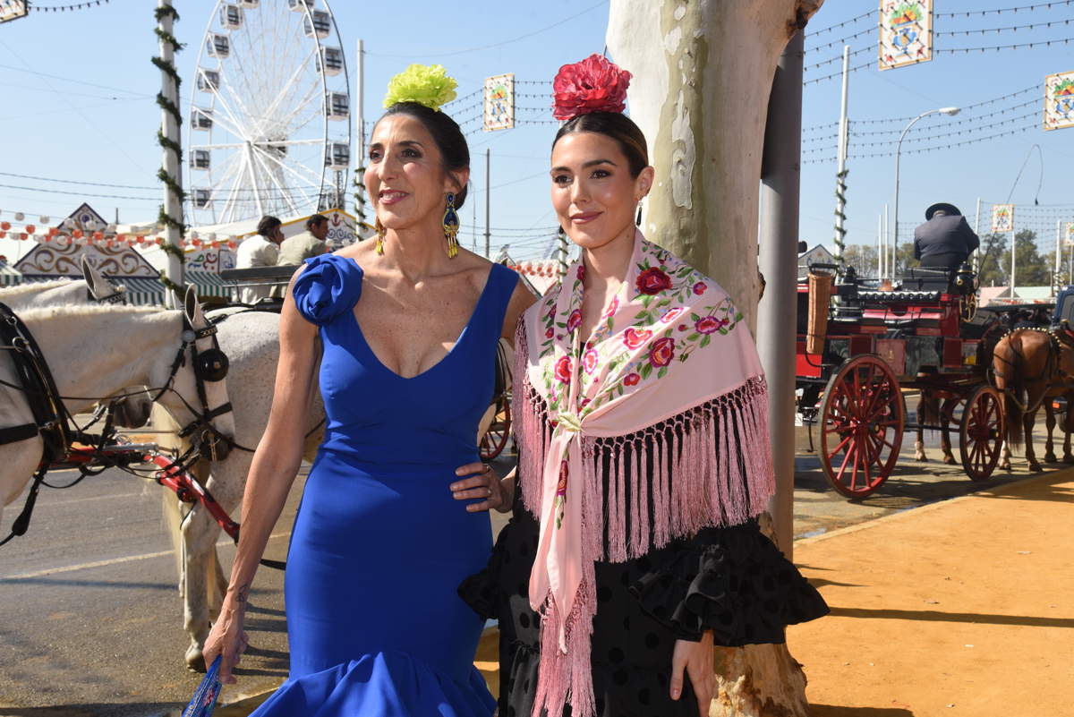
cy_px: 358
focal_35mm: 38
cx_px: 537
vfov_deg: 35.1
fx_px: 1134
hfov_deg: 50.7
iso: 200
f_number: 13
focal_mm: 38
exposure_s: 1/200
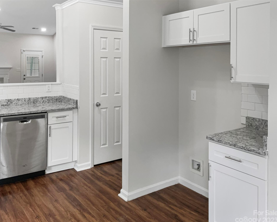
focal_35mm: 31
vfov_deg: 47.1
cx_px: 127
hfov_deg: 57.1
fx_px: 254
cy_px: 114
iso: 32
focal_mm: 3
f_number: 1.8
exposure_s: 1/120
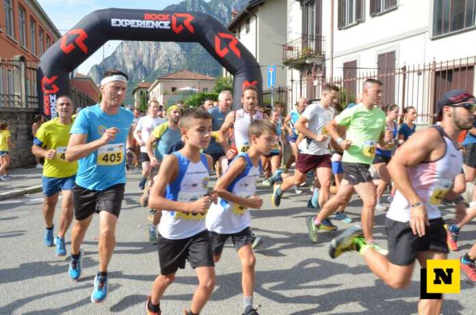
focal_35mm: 30
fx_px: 396
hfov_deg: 62.0
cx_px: 238
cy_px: 158
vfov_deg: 43.4
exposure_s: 1/250
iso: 2500
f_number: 22
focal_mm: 20
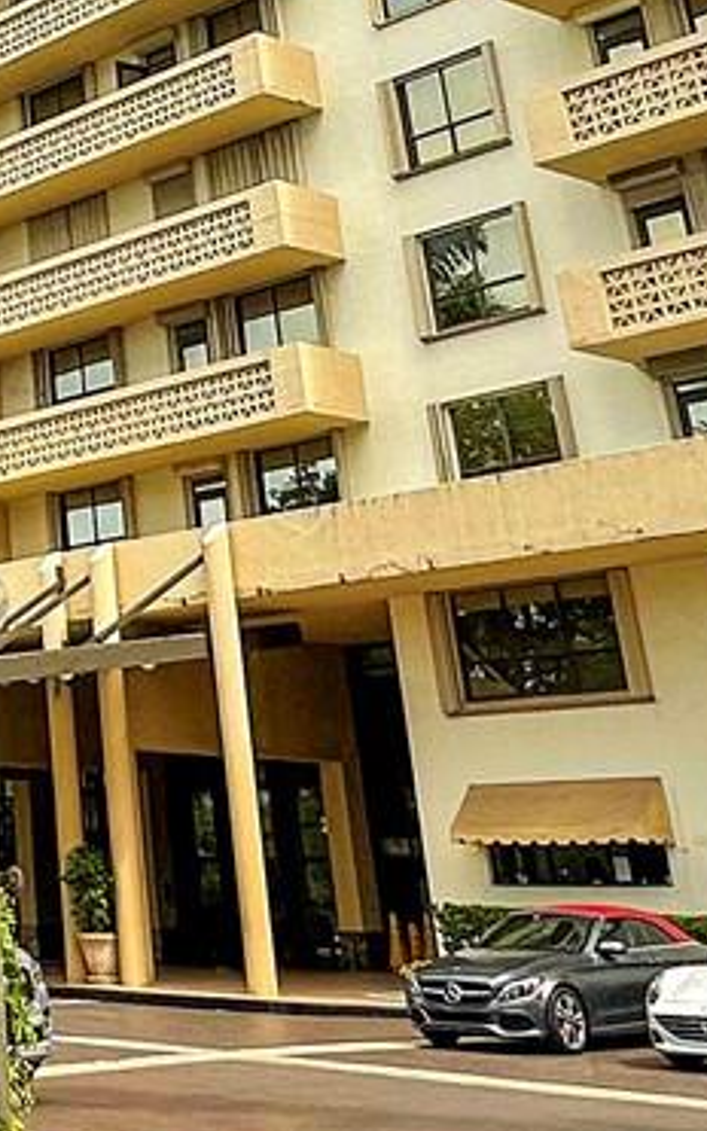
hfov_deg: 18.3
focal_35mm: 64
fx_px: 1972
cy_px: -116
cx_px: -320
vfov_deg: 28.9
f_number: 2.2
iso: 50
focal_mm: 2.22
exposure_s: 1/1700
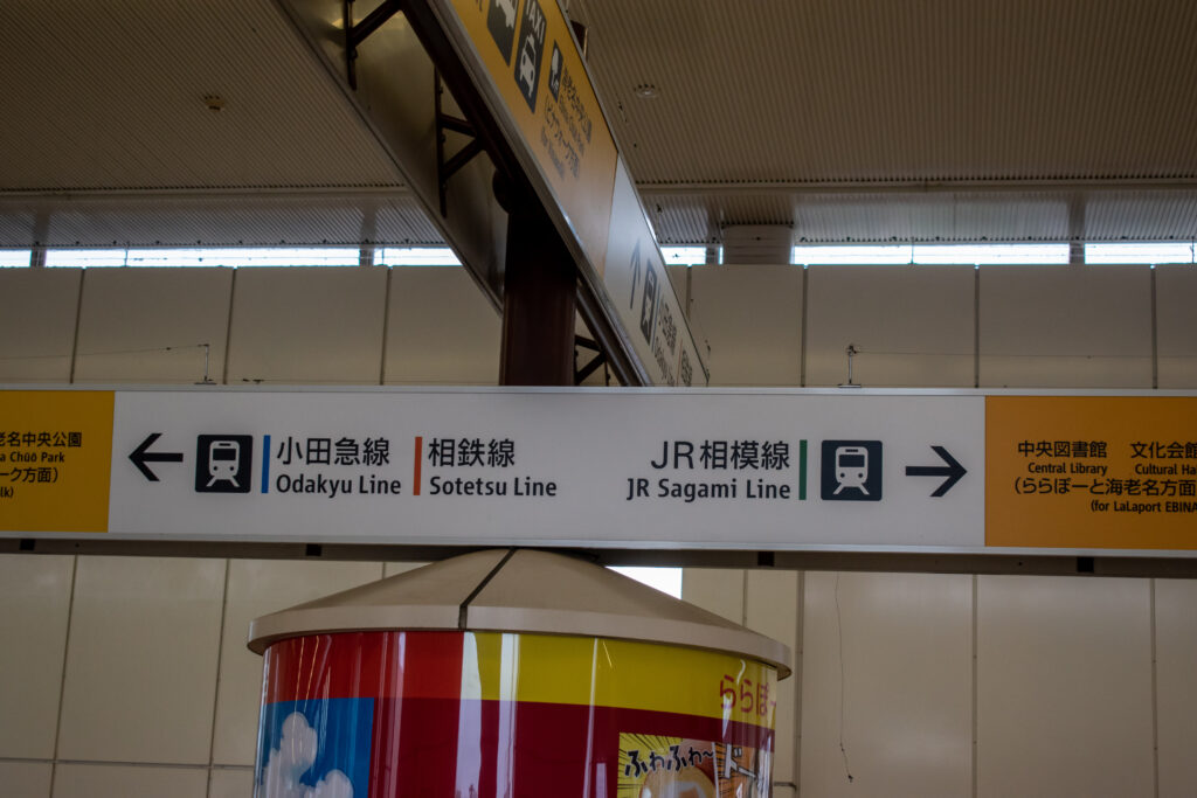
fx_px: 1995
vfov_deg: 22.6
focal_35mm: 60
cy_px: 399
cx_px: 598
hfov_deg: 33.4
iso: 800
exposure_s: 1/200
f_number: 5
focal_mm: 40
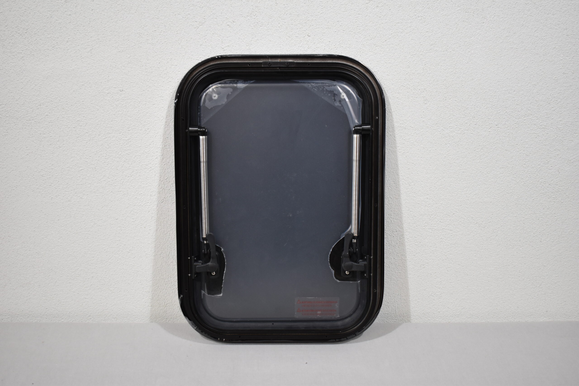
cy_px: 193
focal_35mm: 45
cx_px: 290
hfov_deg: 43.6
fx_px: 724
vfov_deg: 29.9
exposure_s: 1/200
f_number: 4.2
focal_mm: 30
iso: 800
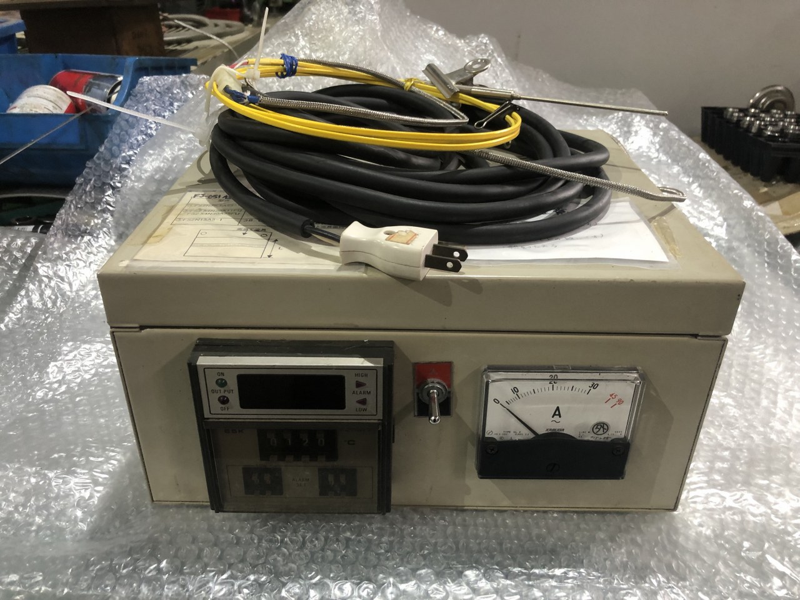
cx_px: 400
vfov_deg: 49.7
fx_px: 647
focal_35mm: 28
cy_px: 300
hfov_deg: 63.4
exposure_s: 1/15
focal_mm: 3.99
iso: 40
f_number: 1.8
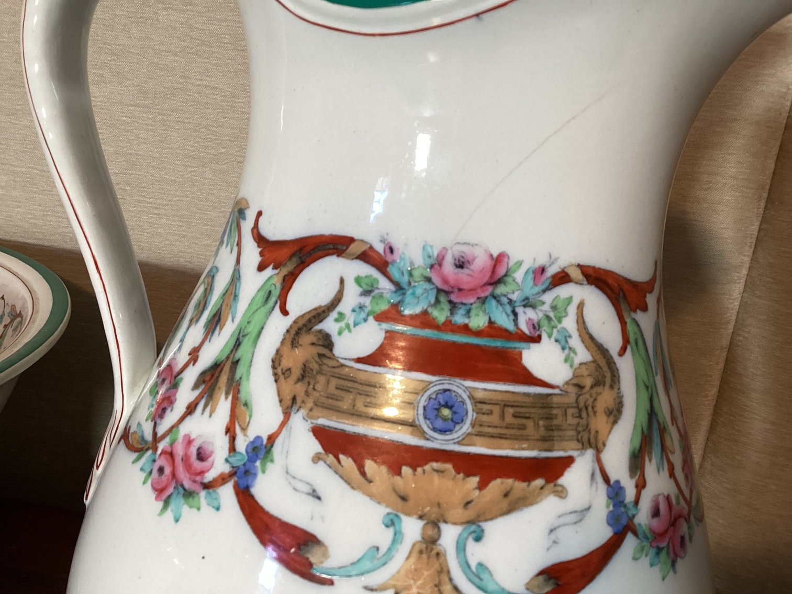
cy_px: 297
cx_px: 396
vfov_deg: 45.4
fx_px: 709
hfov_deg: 58.3
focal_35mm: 31
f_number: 2.4
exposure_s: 1/50
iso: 125
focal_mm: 3.3
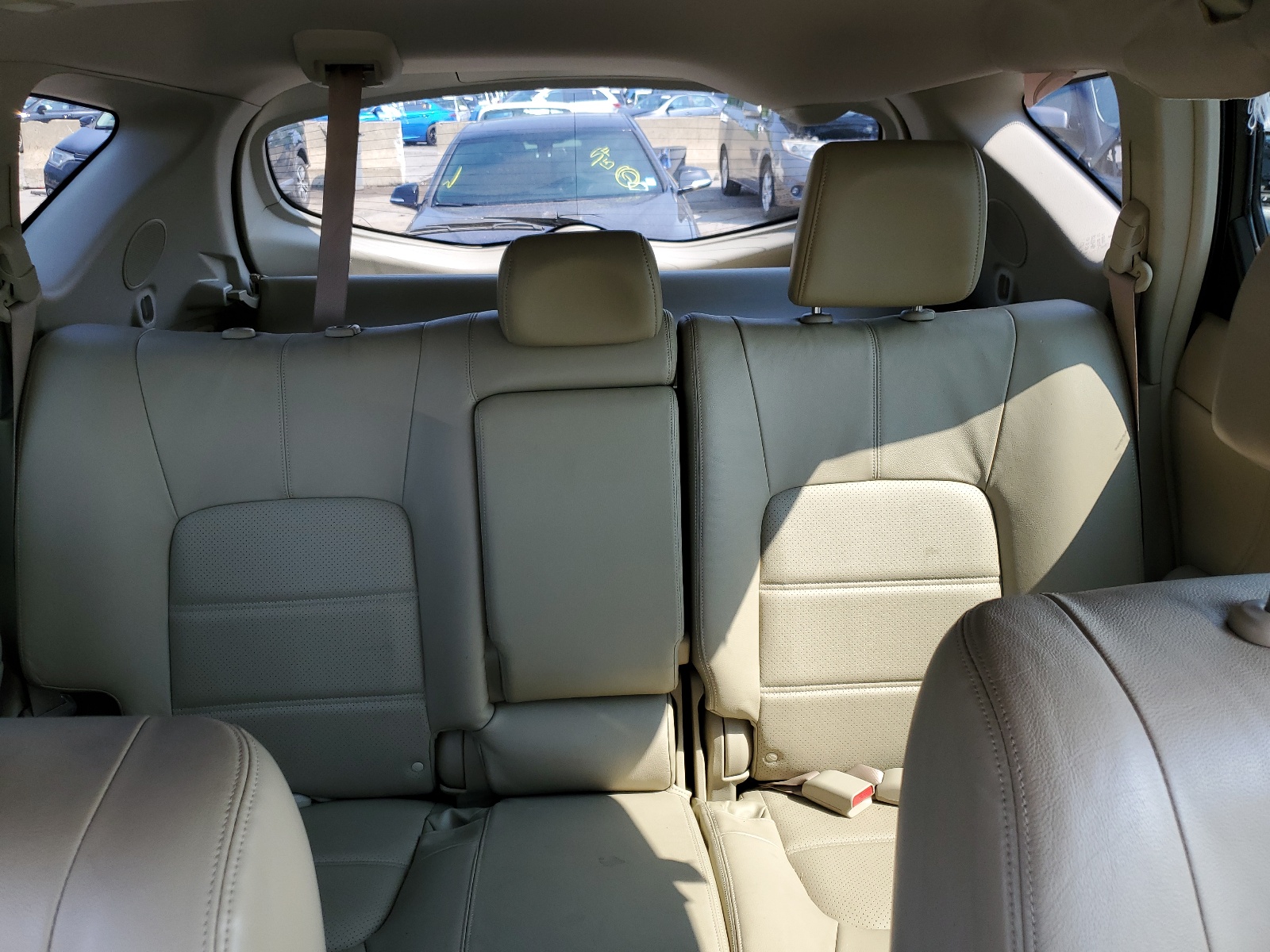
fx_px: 954
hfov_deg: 67.3
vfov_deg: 53.1
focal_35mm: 26
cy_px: 476
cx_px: 635
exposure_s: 1/222
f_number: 1.5
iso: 50
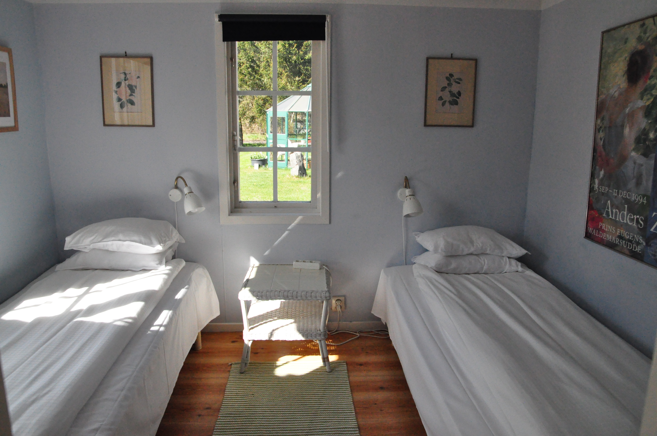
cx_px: 328
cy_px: 218
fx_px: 465
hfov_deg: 70.5
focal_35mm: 26
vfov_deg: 50.3
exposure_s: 1/2500
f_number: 7.1
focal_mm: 17
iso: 3200
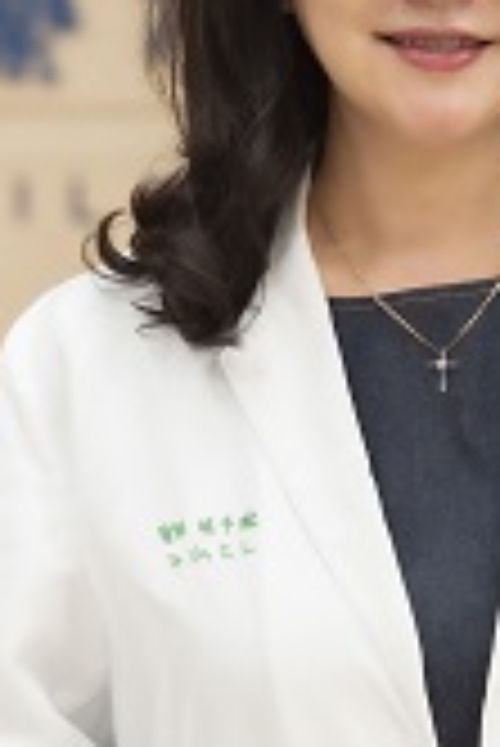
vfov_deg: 4.5
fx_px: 9583
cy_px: 515
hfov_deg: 3.0
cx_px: 446
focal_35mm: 461
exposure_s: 1/160
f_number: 4
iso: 800
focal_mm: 170
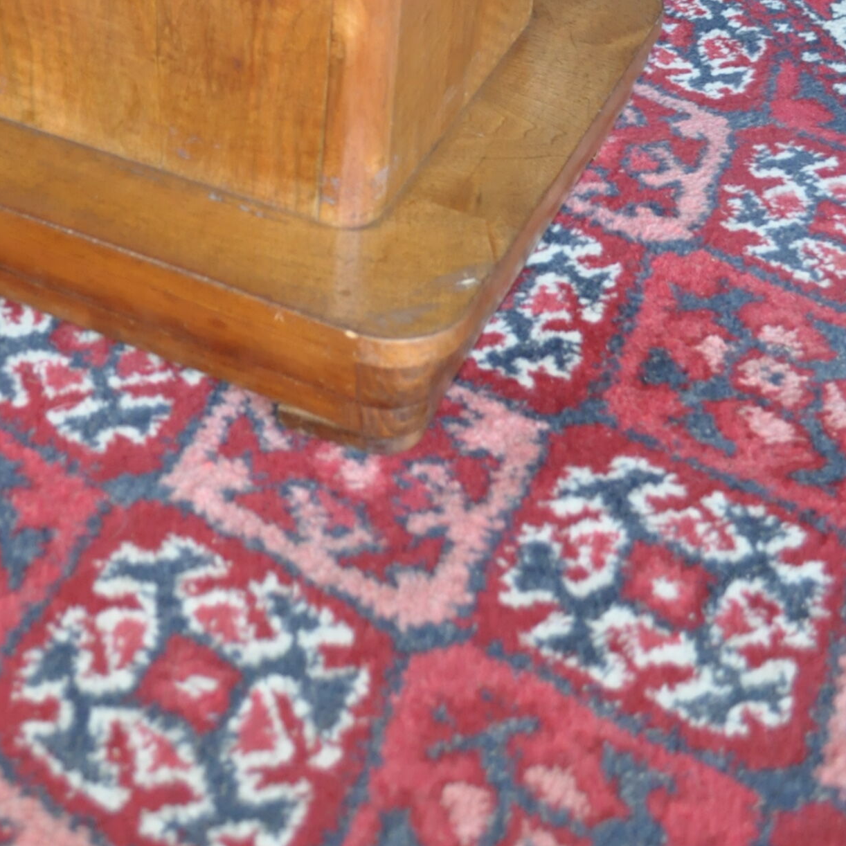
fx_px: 1853
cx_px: 283
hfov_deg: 25.6
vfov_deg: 22.9
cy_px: -250
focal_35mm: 67
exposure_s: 1/60
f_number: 3.8
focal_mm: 20
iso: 800
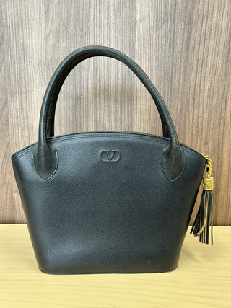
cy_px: 154
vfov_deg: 67.3
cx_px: 116
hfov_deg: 53.0
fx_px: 231
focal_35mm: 26
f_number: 1.5
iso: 100
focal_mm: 5.7
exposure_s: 1/121
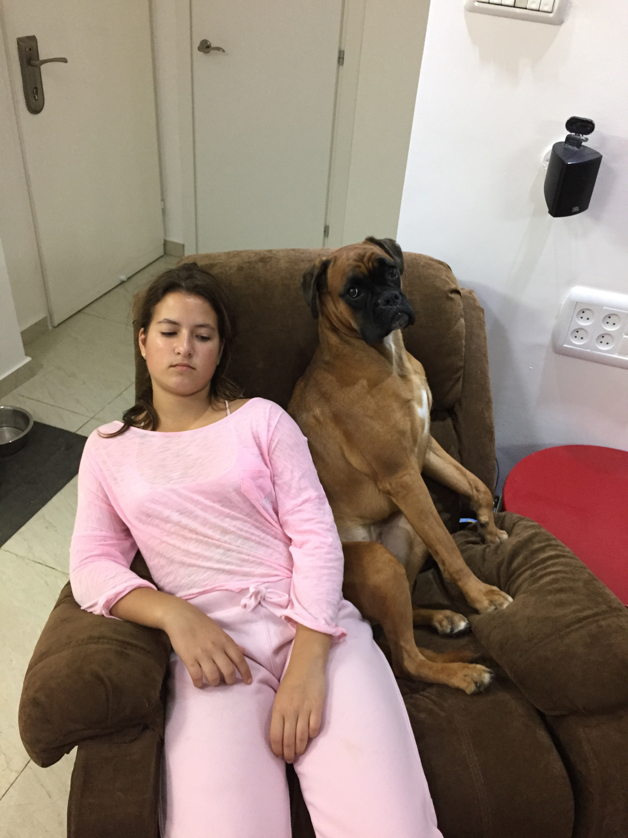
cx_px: 314
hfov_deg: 48.2
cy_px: 419
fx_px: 701
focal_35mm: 29
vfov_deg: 61.7
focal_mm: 4.15
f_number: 2.2
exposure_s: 1/30
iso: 160
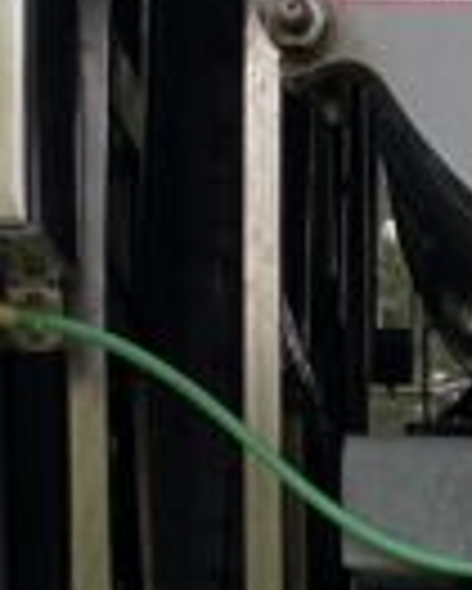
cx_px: 602
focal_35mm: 198
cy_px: 1266
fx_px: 3453
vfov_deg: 9.0
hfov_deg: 7.7
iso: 32
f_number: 1.8
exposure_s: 1/184
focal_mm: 4.25
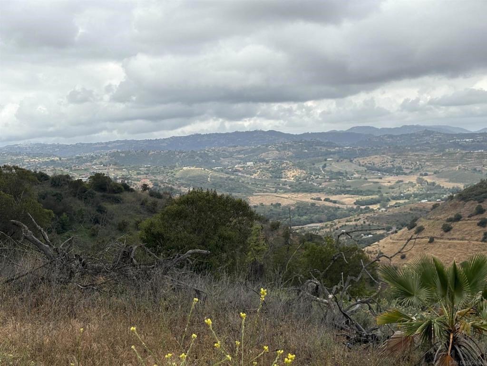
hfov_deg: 36.8
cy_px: 183
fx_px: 732
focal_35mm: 52
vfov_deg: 28.0
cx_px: 244
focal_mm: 5.96
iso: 32
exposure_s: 1/2075
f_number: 1.6
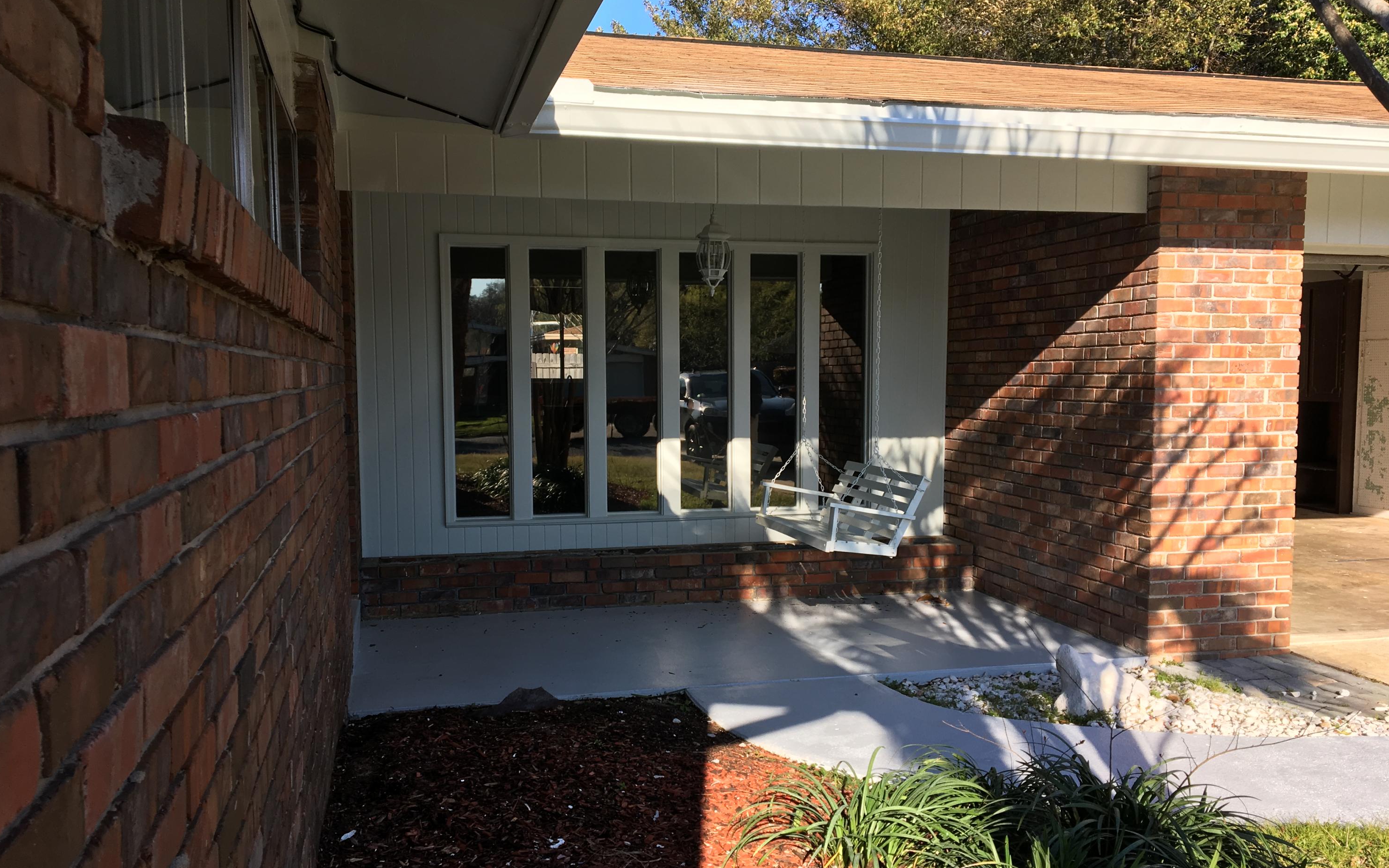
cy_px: 461
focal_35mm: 31
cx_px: 690
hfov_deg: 61.2
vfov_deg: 40.6
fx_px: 1173
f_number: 2.2
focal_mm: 4.15
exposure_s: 1/801
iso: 25
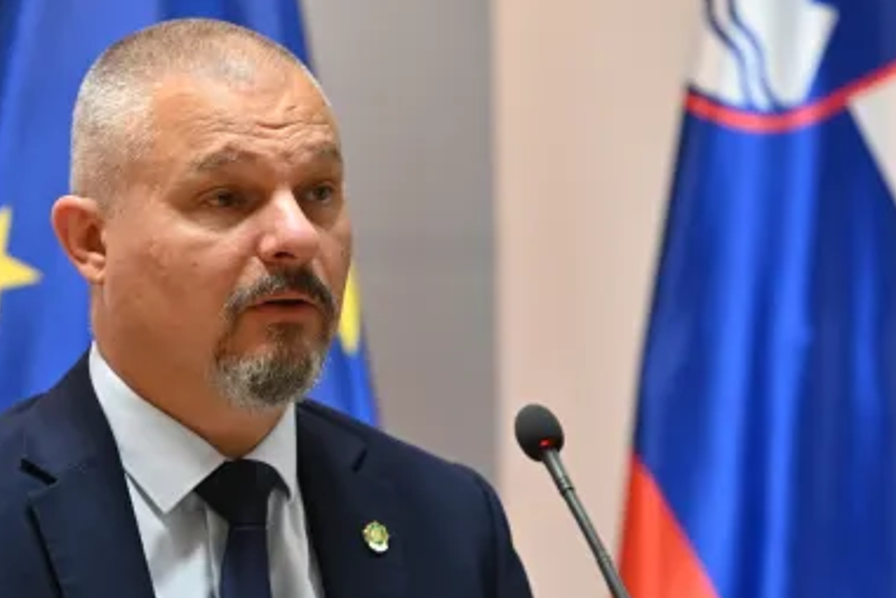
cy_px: 583
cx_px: 388
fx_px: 7839
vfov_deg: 4.4
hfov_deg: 6.5
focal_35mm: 315
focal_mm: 150
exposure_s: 1/400
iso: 1600
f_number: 2.8
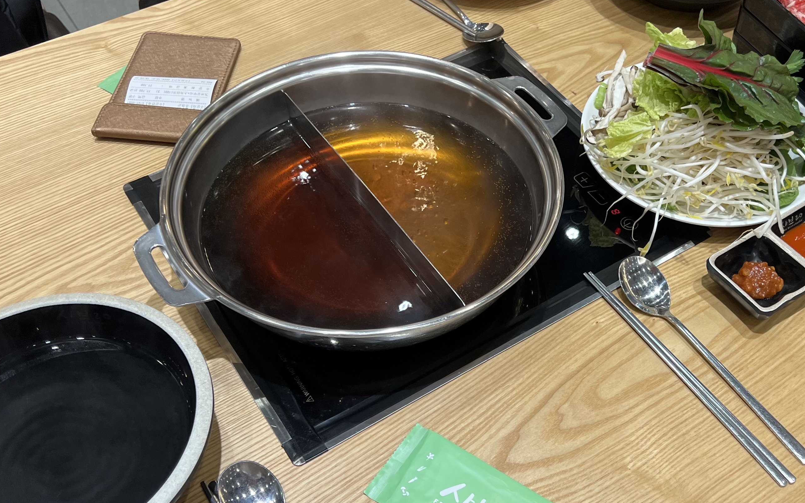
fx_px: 943
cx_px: 490
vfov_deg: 29.8
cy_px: 273
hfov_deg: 45.9
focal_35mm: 43
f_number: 1.5
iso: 80
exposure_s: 1/120
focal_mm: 5.7
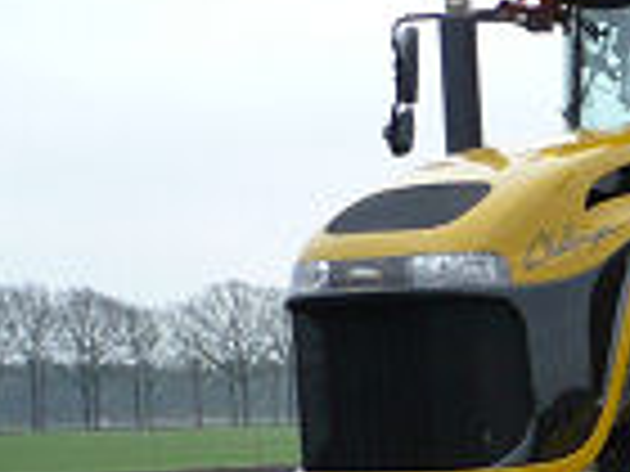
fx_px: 2566
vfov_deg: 10.2
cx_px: 1253
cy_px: 665
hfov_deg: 12.4
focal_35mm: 141
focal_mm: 5.8
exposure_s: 1/125
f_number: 2.8
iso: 100
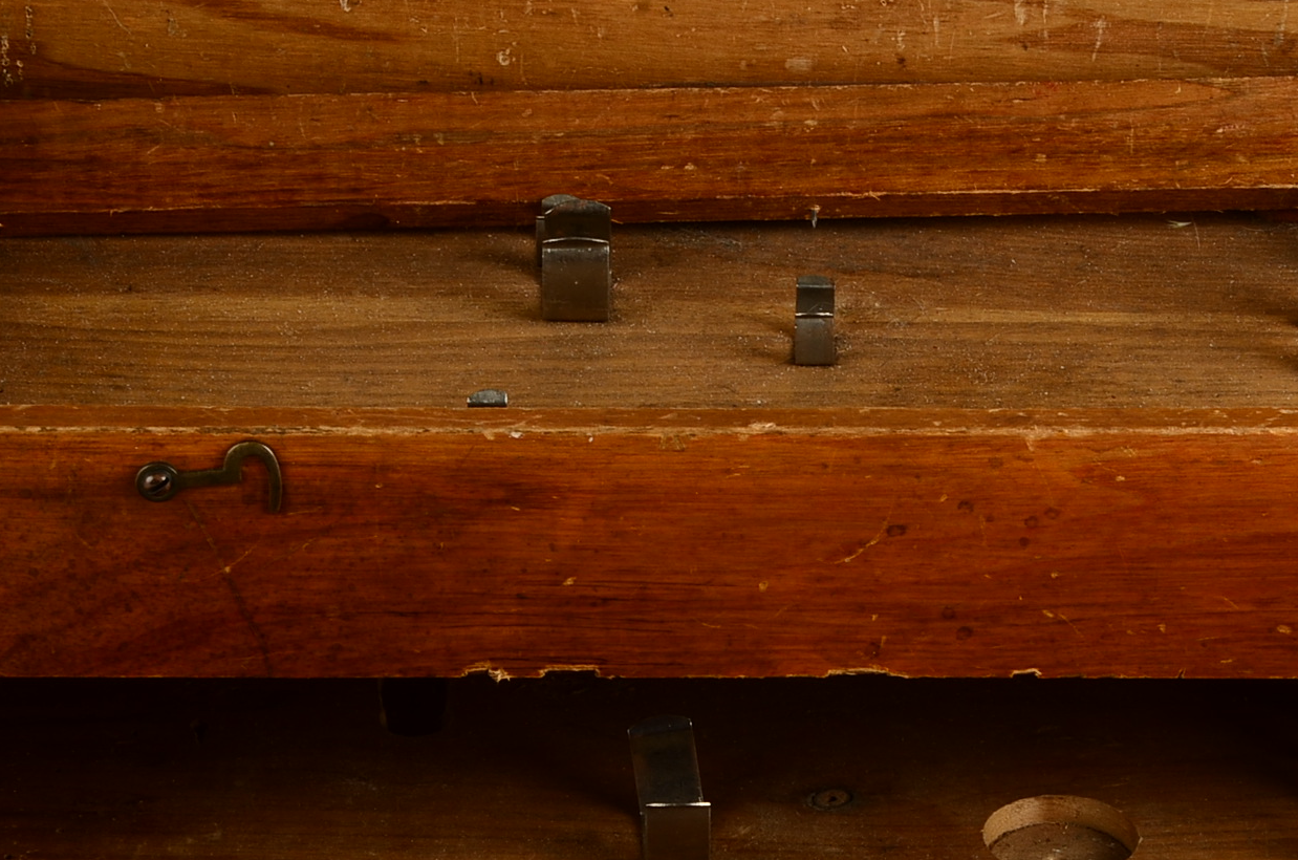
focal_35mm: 224
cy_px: 551
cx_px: 836
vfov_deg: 6.1
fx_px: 8060
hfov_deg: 9.2
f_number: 16
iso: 100
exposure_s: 1/160
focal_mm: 75
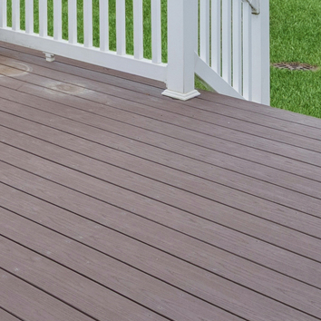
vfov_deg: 20.8
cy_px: -165
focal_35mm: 70
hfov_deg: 23.9
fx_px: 734
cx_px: 22
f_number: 8
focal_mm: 12
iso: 250
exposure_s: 1/125
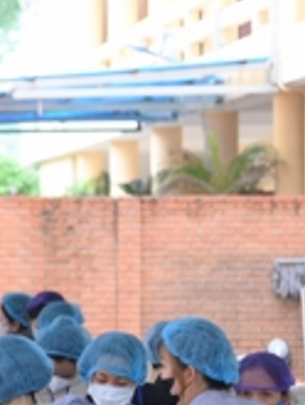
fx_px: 2933
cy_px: 263
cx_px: -268
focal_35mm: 250
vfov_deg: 7.9
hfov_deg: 5.8
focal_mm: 66
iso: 1000
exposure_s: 1/100
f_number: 4
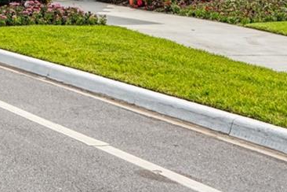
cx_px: -174
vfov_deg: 12.6
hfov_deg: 17.1
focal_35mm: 105
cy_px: -60
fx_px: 837
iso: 200
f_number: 7.1
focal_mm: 24
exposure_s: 1/500
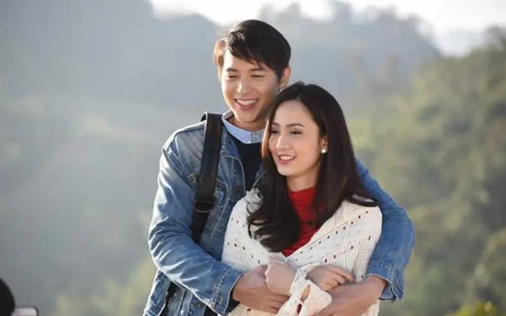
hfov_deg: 12.4
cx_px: 252
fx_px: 2331
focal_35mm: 169
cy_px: 167
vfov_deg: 7.8
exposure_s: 1/200
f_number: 5
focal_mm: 165
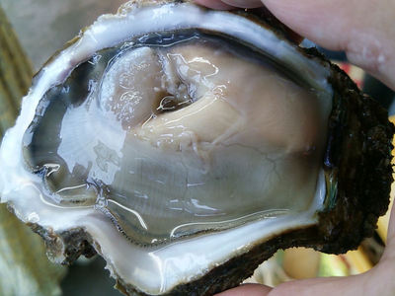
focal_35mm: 30
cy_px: 148
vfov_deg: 46.8
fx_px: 342
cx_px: 198
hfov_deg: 60.0
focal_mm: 4.06
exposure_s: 1/59
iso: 50
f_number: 1.94
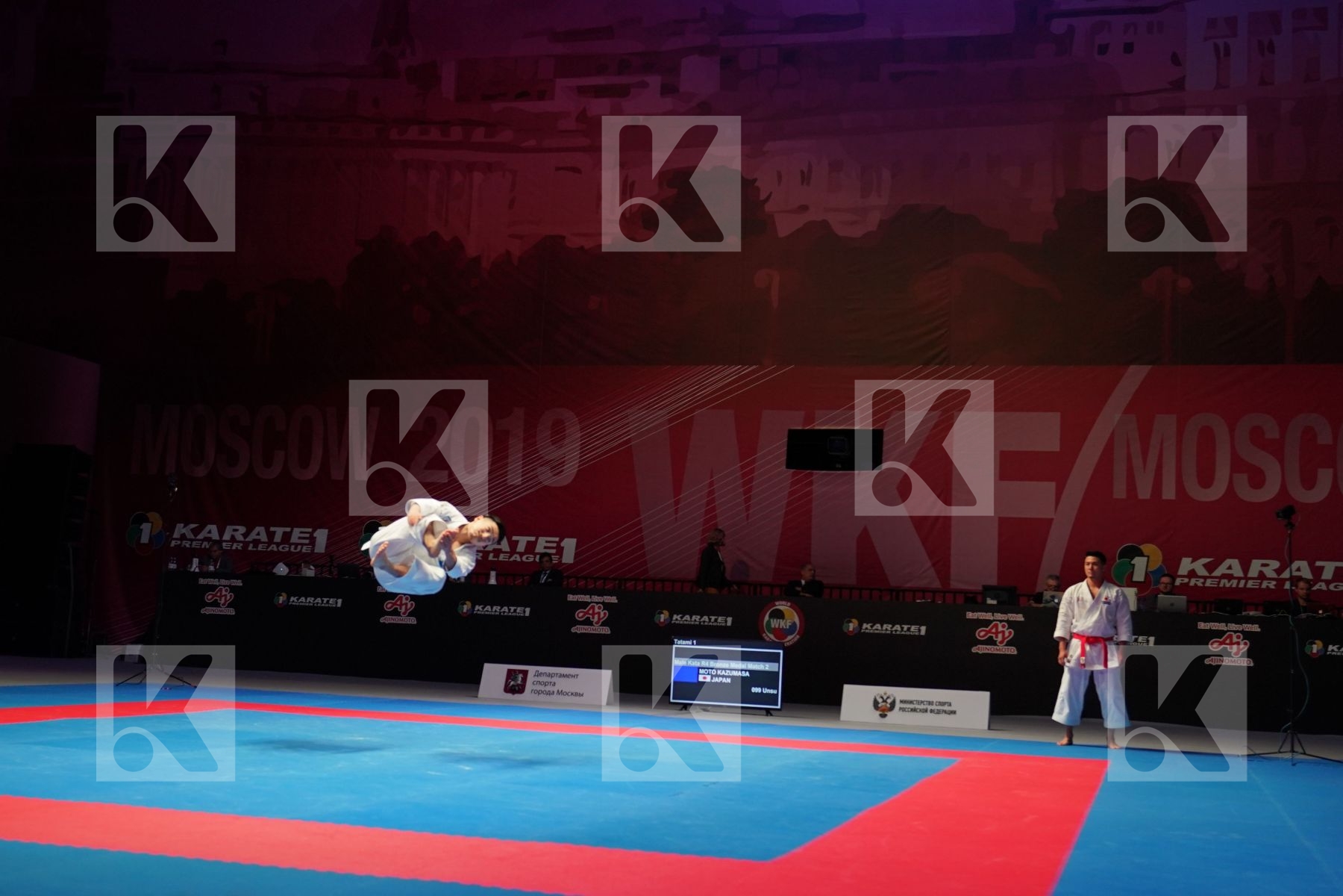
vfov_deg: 31.9
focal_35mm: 42
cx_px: 672
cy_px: 448
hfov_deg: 46.4
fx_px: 1567
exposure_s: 1/500
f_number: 2.8
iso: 800
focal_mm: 28
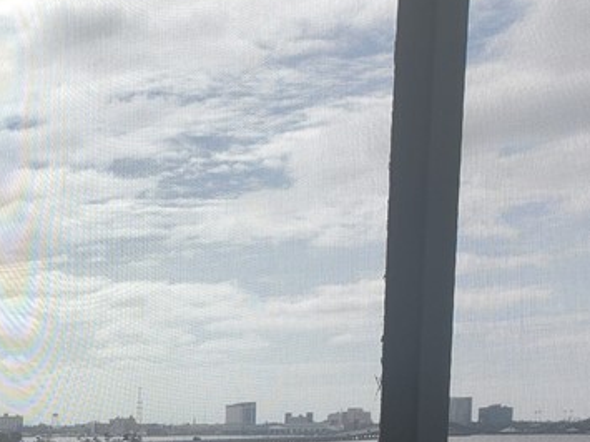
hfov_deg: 23.2
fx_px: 1278
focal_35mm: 75
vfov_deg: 18.4
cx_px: -170
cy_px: 560
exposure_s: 1/2032
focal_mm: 4.3
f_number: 2.4
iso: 50
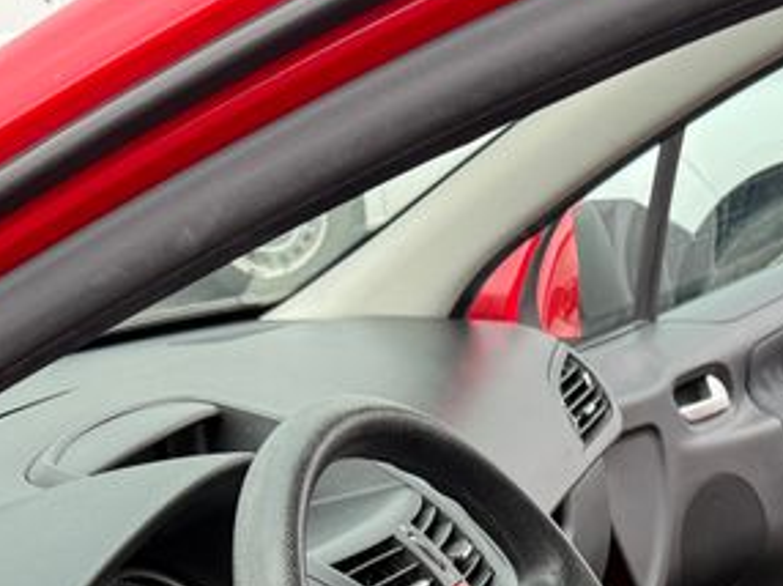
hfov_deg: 22.2
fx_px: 1944
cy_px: 969
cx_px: 715
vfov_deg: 15.3
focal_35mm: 86
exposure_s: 1/256
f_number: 1.78
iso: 100
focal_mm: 6.76
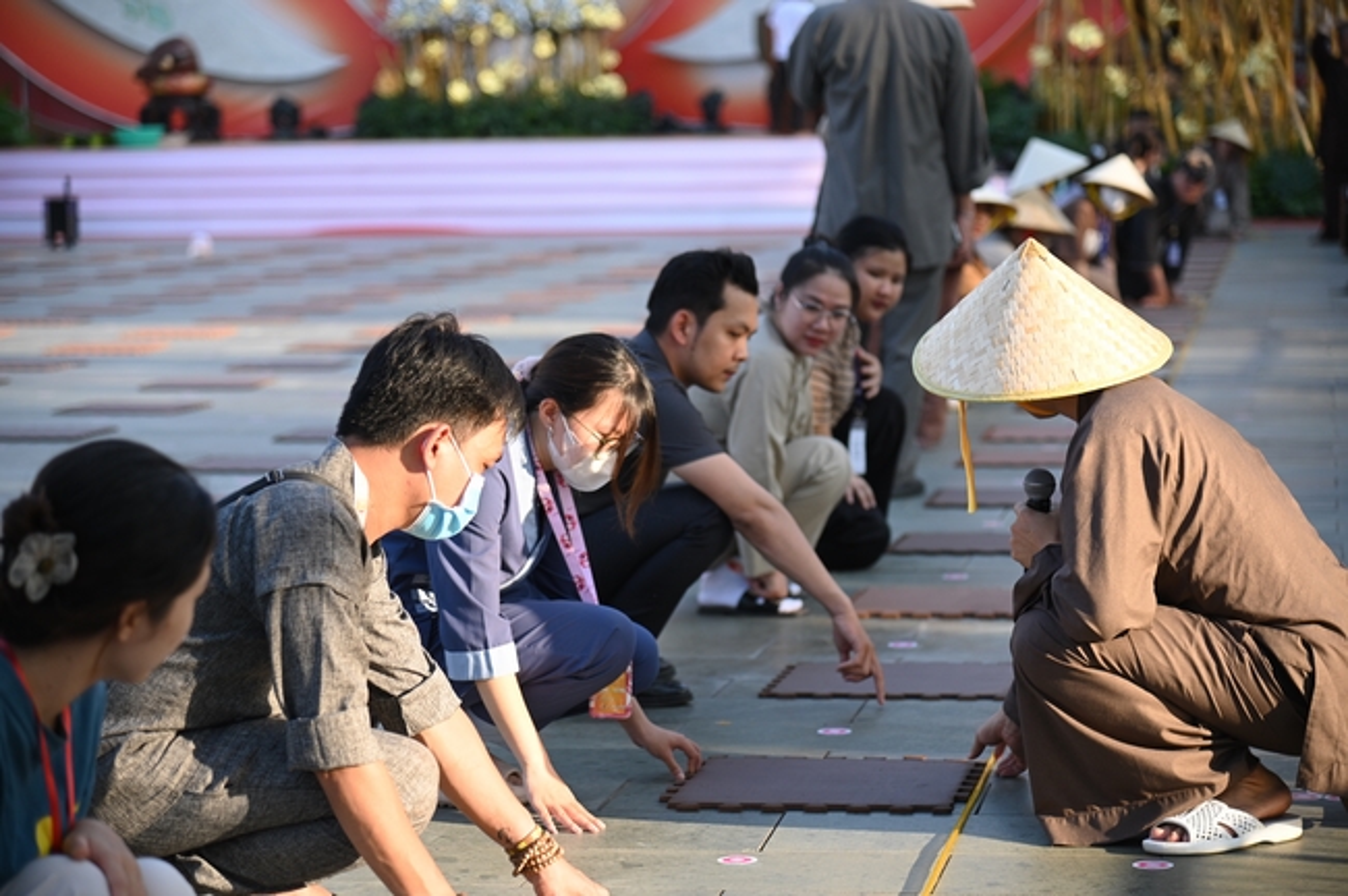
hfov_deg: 19.5
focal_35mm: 105
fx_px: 3928
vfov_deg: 13.0
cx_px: 674
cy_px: 448
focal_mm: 105
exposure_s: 1/640
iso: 400
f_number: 4
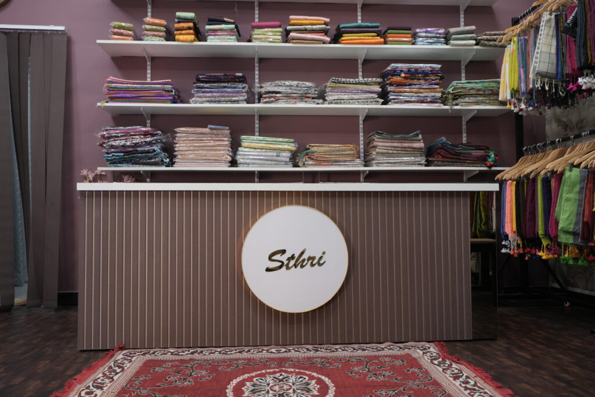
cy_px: 198
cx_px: 298
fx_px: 518
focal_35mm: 31
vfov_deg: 41.9
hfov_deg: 59.7
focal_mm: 20.9
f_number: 2.8
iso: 250
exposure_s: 1/100
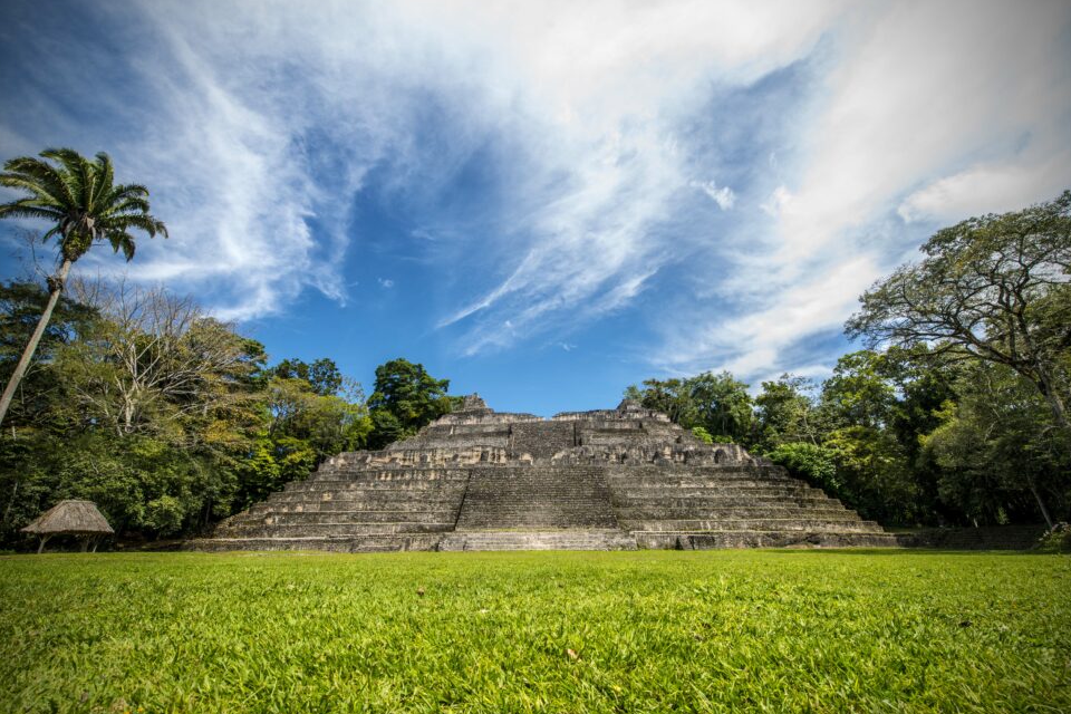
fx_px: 476
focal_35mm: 16
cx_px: 534
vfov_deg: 73.7
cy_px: 370
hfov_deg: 96.7
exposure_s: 1/60
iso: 50
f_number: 10
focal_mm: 15
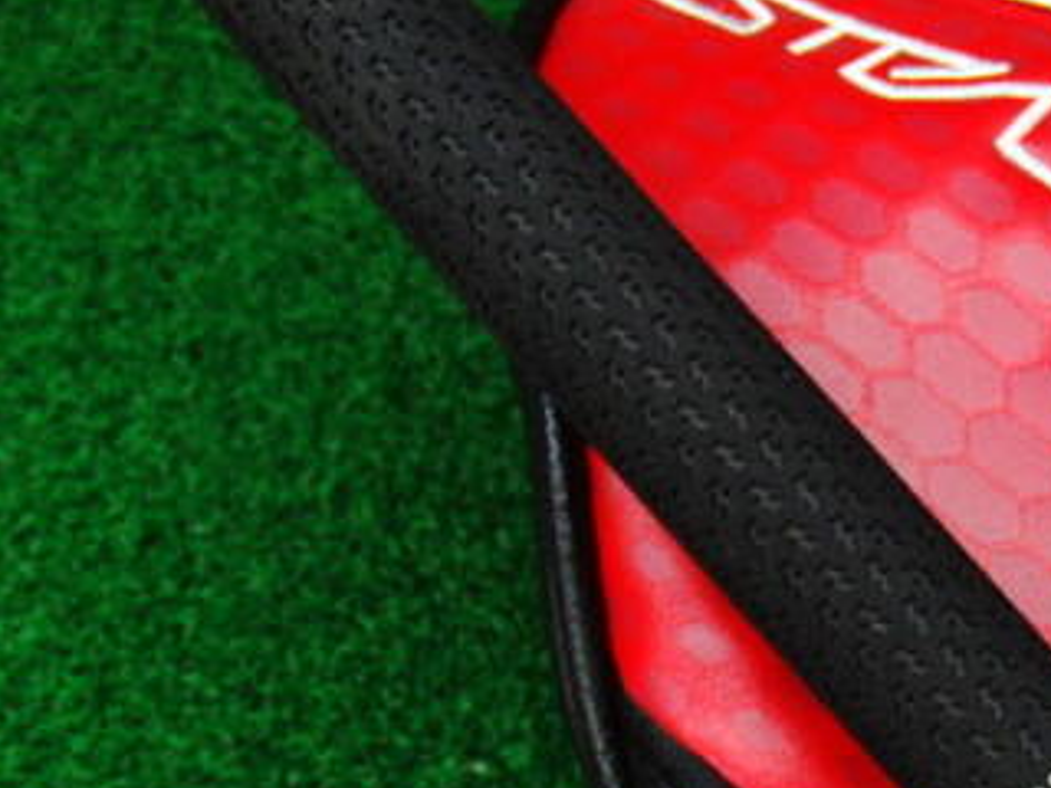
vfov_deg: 19.5
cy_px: 703
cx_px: 939
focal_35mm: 74
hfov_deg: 25.5
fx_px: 2247
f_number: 3.6
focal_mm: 6.42
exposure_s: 1/60
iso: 400
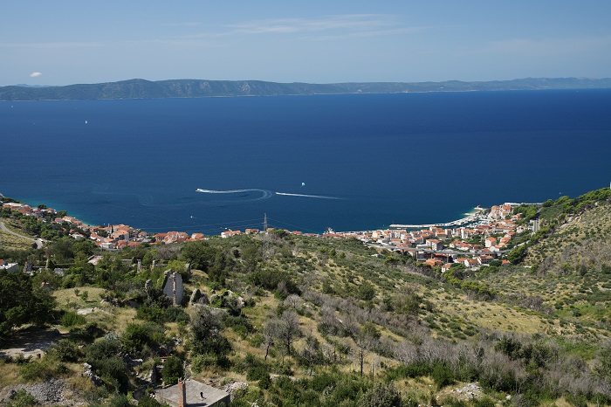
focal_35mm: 35
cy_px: 204
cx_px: 306
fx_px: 594
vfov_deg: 37.8
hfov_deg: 54.5
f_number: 7.1
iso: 100
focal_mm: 35
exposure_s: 1/80
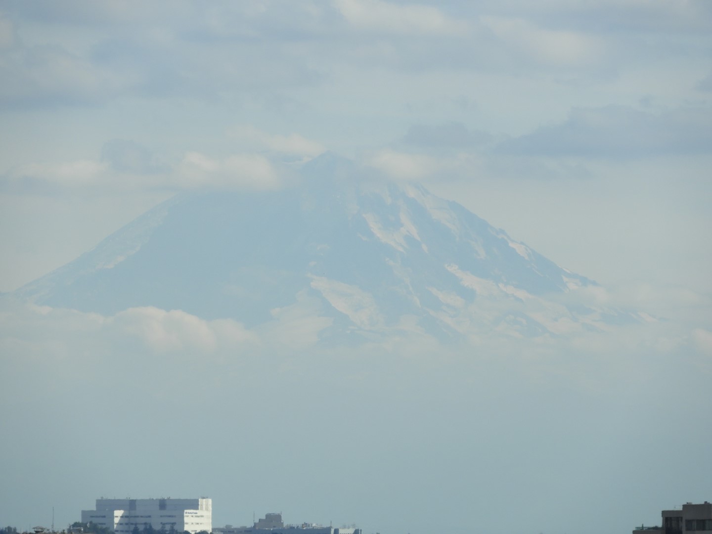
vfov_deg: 2.7
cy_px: 267
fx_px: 11313
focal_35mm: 550
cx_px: 356
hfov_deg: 3.6
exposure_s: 1/640
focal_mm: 98.5
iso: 100
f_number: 5.6
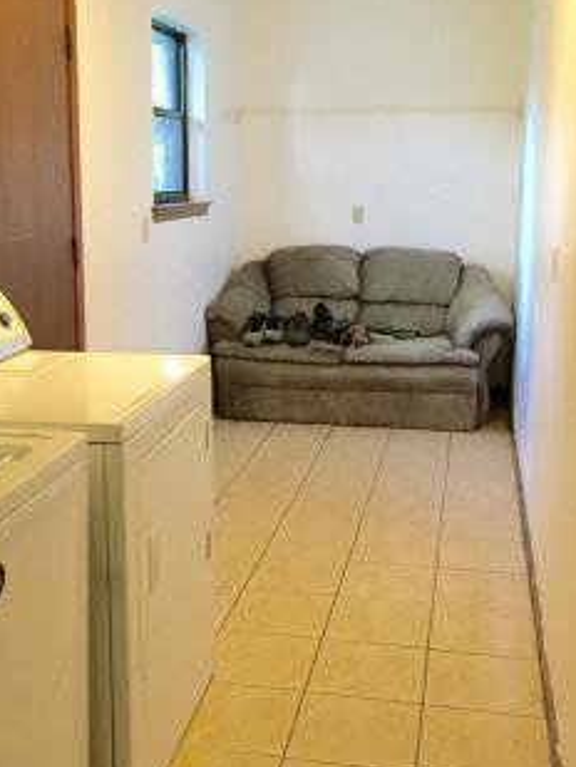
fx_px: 998
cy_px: 343
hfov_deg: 32.2
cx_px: 281
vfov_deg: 42.0
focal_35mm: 45
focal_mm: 4.15
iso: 250
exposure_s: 1/20
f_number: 2.2
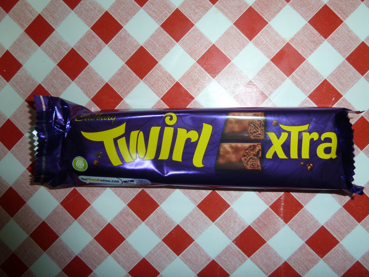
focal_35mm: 25
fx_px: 266
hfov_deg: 69.4
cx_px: 184
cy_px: 138
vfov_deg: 54.9
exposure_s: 1/30
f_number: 3.3
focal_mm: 4.1
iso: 160
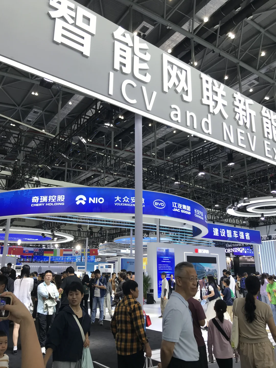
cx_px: 138
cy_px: 184
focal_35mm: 28
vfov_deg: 63.4
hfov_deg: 49.7
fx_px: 298
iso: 20
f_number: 1.8
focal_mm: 3.99
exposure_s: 1/123
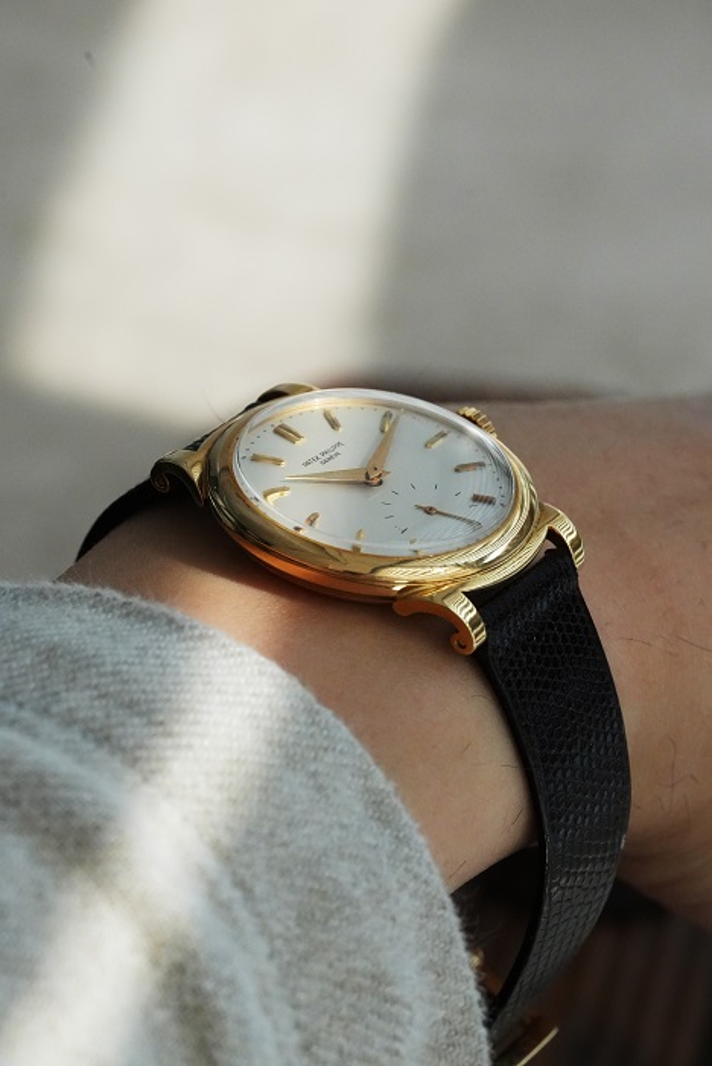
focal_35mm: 105
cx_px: 356
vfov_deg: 19.4
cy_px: 533
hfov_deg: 13.1
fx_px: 3112
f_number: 11
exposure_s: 1/250
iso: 5000
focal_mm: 105
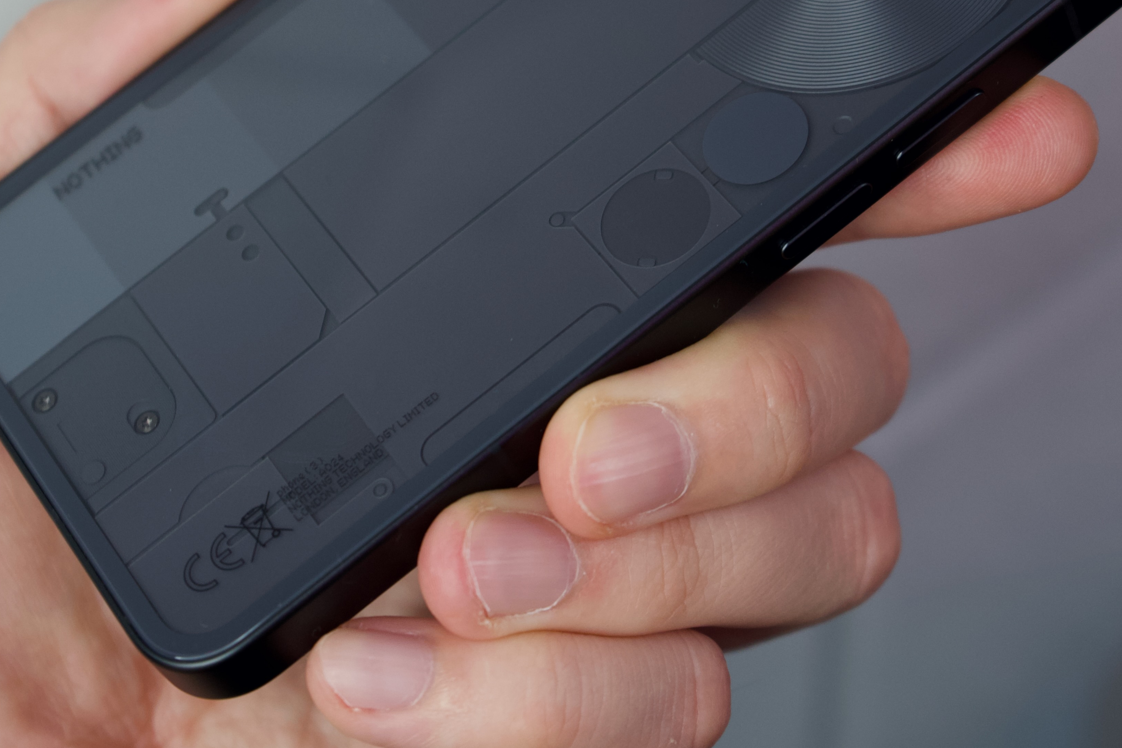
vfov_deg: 15.0
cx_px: 608
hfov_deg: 22.6
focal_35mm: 90
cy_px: 90
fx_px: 2805
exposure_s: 1/60
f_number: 4.5
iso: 500
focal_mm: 49
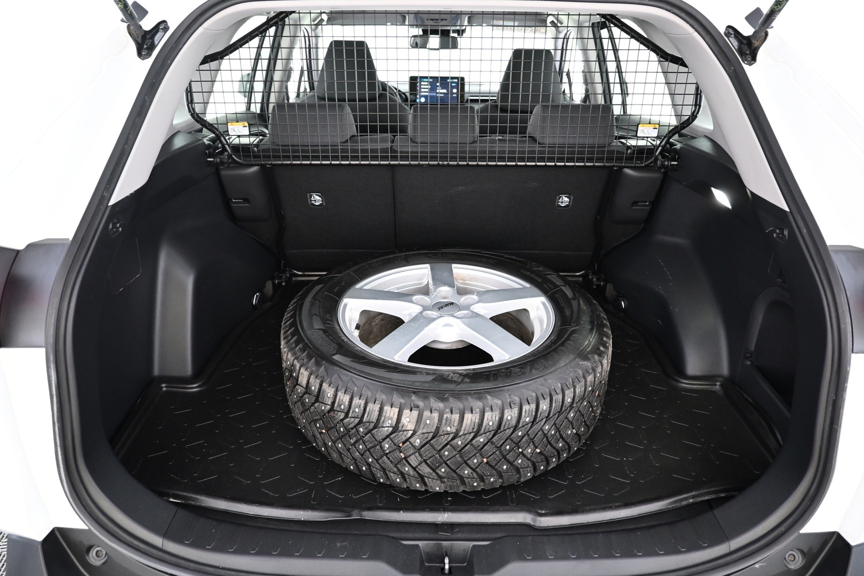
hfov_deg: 73.7
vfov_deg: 53.1
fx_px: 576
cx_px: 432
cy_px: 288
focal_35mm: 24
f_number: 3.5
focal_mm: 16
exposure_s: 1/15
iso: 1600
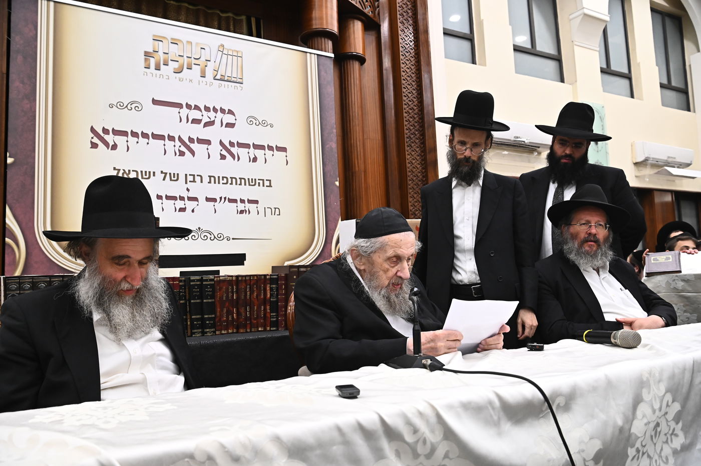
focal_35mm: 30
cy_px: 233
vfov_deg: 43.6
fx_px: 584
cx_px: 350
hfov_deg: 62.0
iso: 3200
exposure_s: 1/200
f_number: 6.3
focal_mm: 30
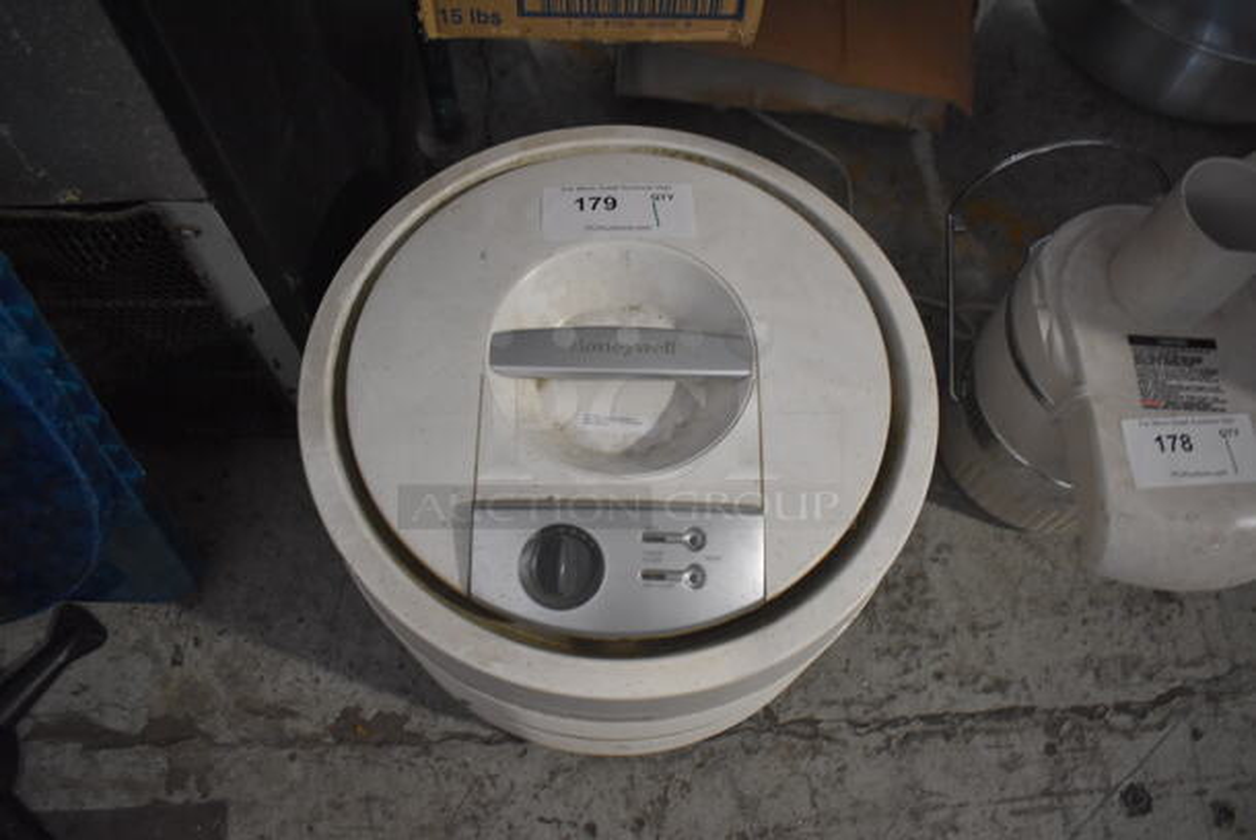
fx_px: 943
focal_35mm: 27
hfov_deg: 67.3
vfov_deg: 48.0
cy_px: 420
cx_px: 628
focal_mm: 18
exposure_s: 1/125
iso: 2500
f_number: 3.5
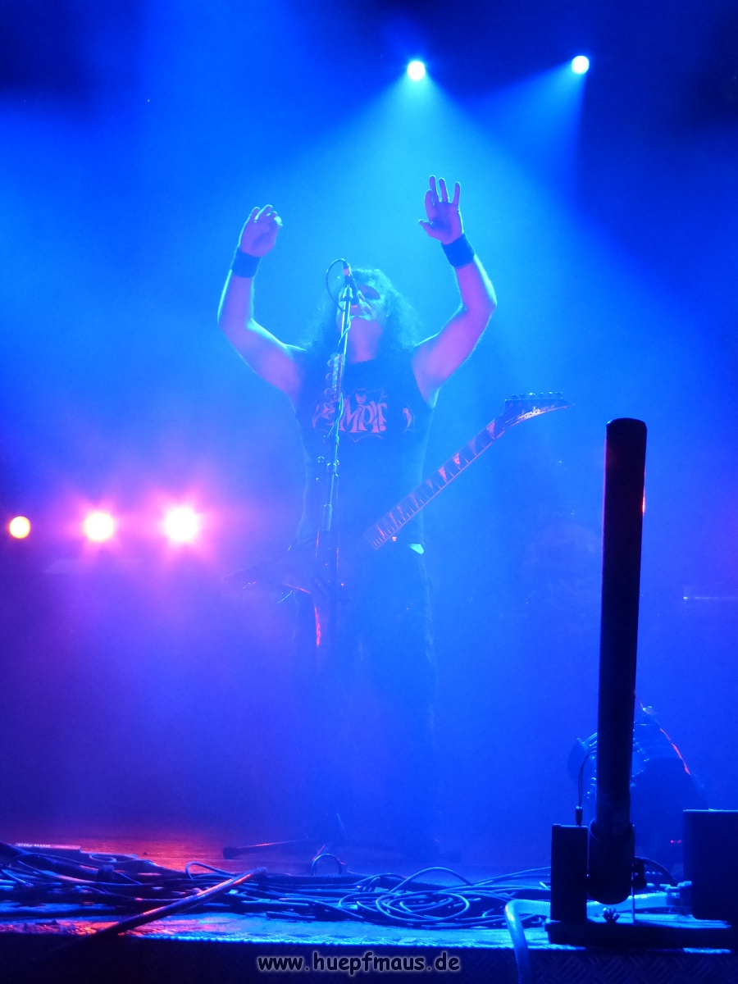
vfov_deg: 33.2
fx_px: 1649
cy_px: 492
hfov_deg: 25.2
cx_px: 369
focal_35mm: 58
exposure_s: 1/250
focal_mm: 10.3
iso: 800
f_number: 4.7
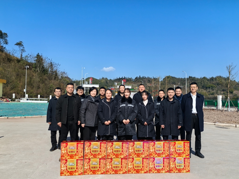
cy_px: 90
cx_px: 120
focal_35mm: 27
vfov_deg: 51.4
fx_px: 186
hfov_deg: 65.3
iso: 50
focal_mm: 5.75
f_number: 1.4
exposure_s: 1/6536
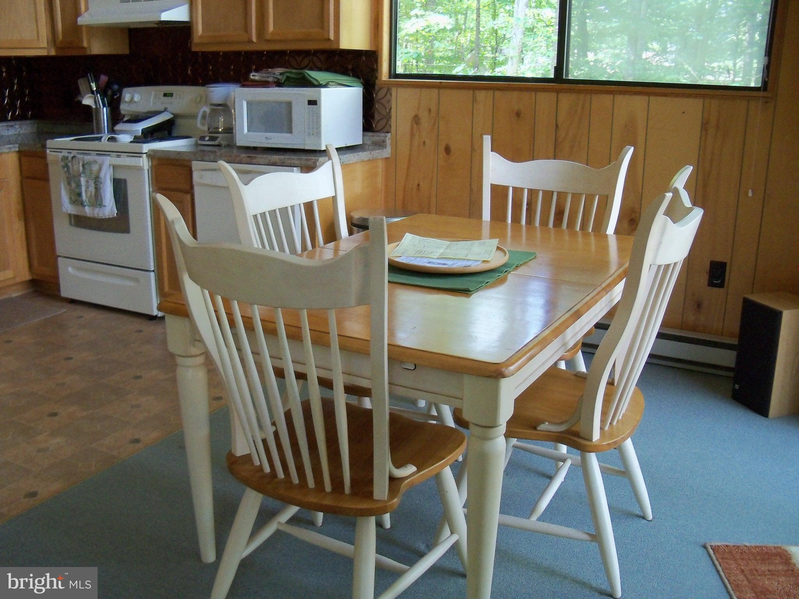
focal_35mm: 35
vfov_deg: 40.7
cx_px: 400
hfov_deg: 52.6
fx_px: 808
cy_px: 300
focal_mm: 6.2
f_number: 3.5
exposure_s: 1/40
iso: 400
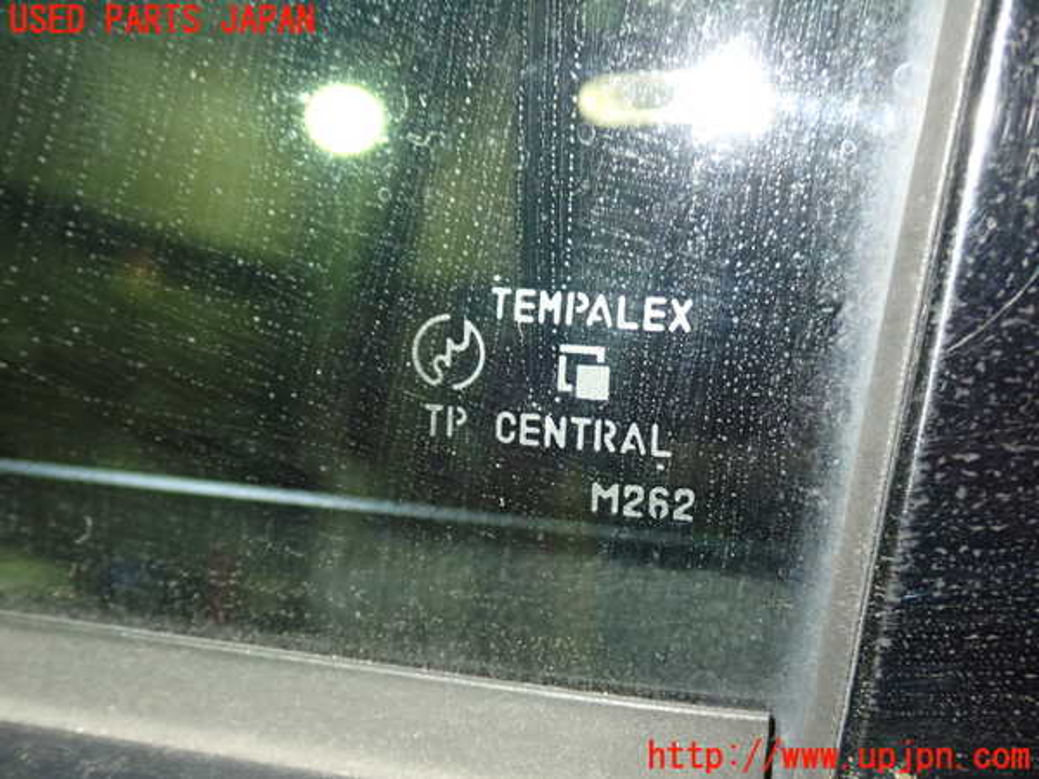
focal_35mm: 44
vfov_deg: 32.9
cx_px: 520
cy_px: 390
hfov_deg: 42.9
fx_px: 1321
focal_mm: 7.84
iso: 800
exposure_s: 1/15
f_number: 2.9
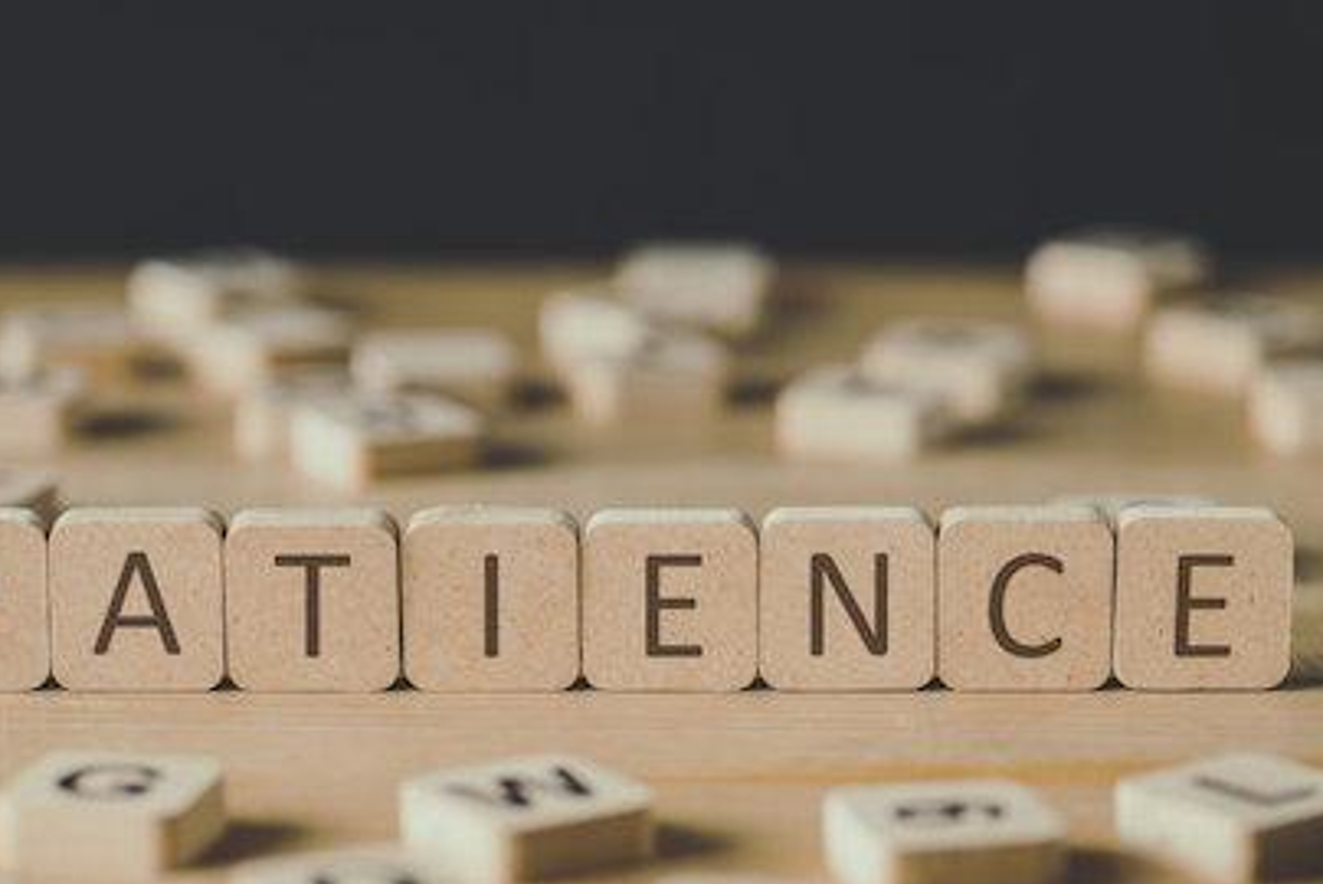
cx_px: 576
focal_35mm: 130
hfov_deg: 15.8
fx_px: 4781
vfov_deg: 10.6
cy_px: 494
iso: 320
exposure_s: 1/200
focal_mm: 105
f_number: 5
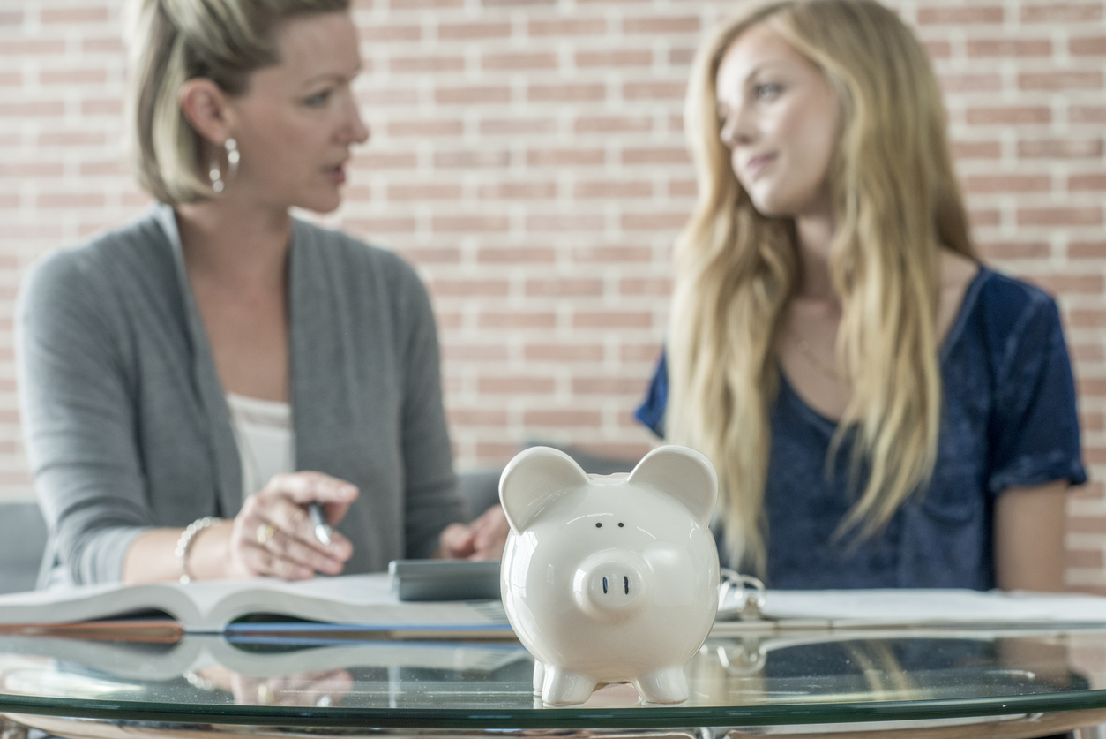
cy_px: 370
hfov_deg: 23.9
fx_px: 2612
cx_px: 553
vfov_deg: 16.1
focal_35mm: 85
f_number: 7.1
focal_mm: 85
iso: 800
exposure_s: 1/250
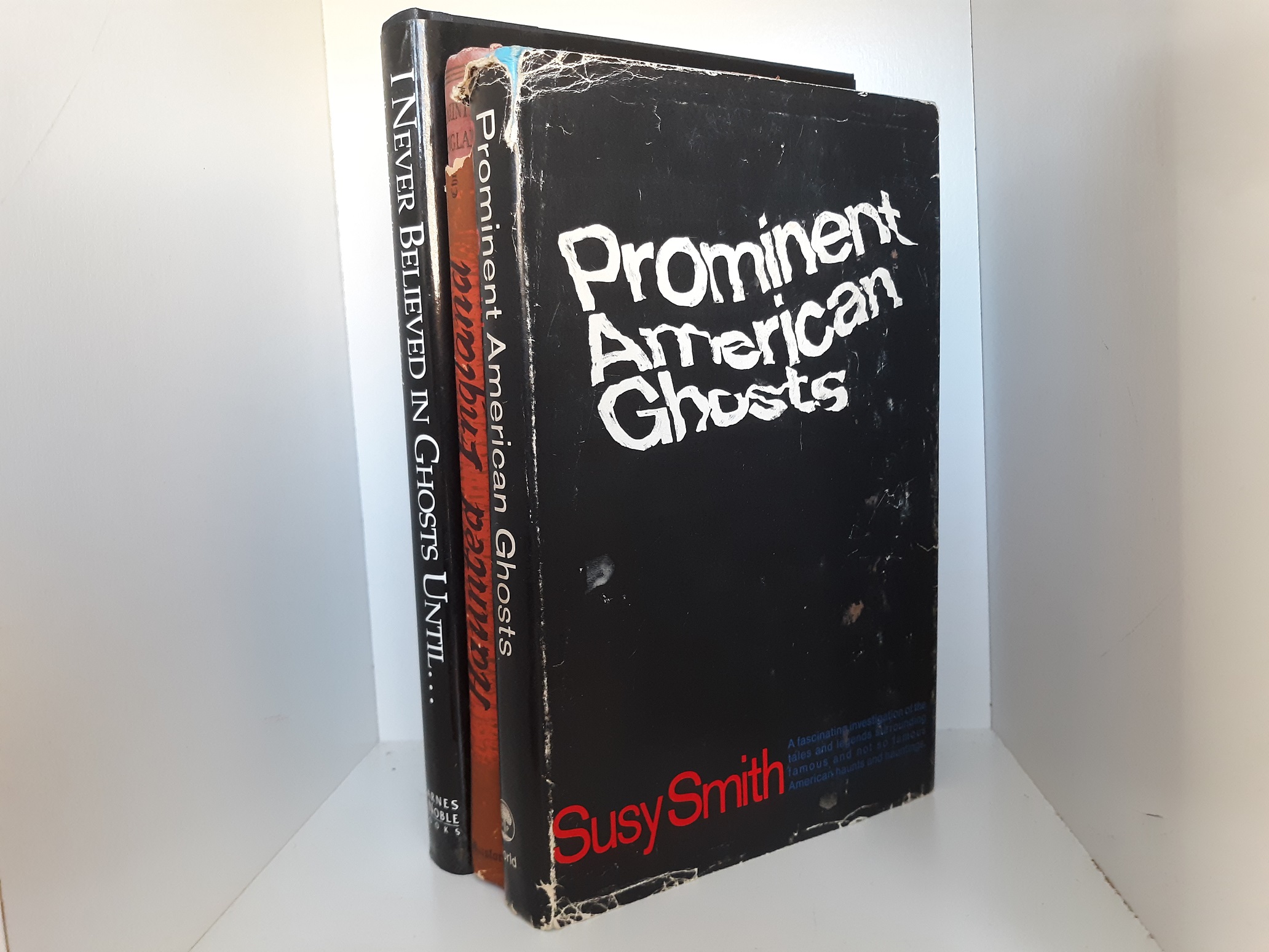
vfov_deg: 49.7
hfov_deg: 63.4
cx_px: 634
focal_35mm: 28
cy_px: 476
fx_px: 1026
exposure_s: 1/33
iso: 200
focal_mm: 3.7
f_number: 1.7
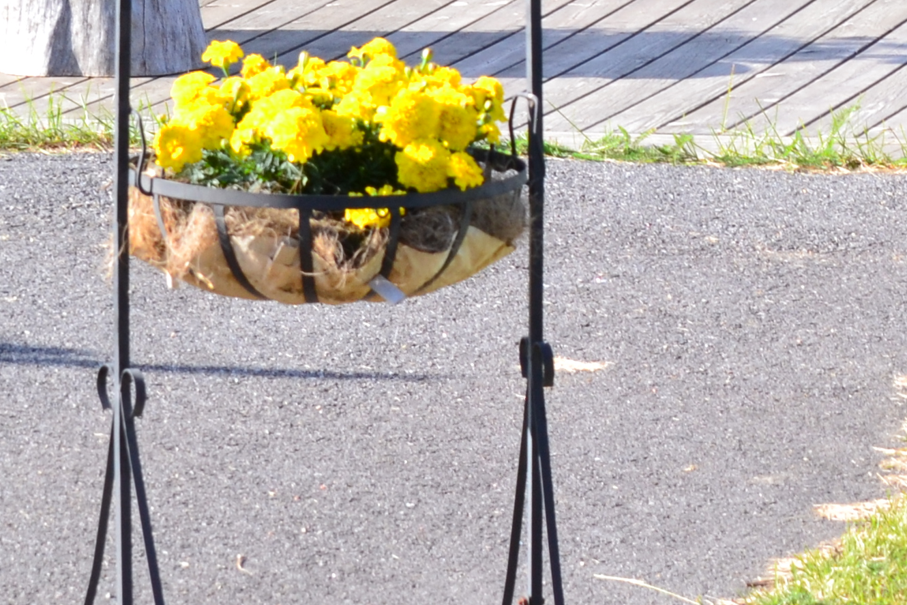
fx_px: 7199
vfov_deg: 4.8
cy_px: -341
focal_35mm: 286
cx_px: 1165
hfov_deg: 7.1
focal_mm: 55
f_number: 10
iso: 400
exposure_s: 1/200
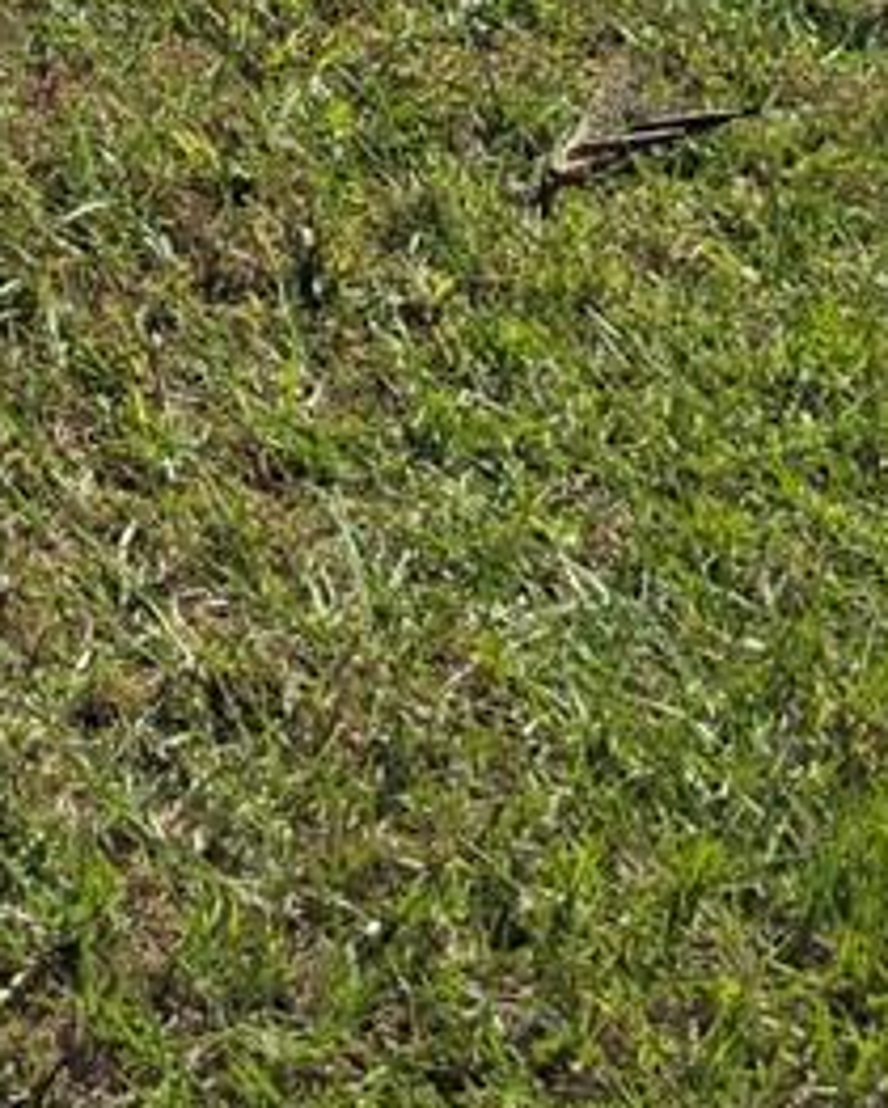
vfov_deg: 11.9
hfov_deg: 10.5
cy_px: -1404
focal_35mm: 137
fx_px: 4495
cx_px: -787
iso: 80
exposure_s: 1/6150
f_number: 1.7
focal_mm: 6.3
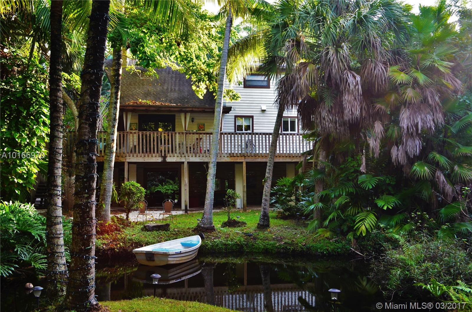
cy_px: 156
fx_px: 432
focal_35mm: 33
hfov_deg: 57.3
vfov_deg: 39.8
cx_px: 236
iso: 500
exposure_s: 1/60
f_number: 8
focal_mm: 22
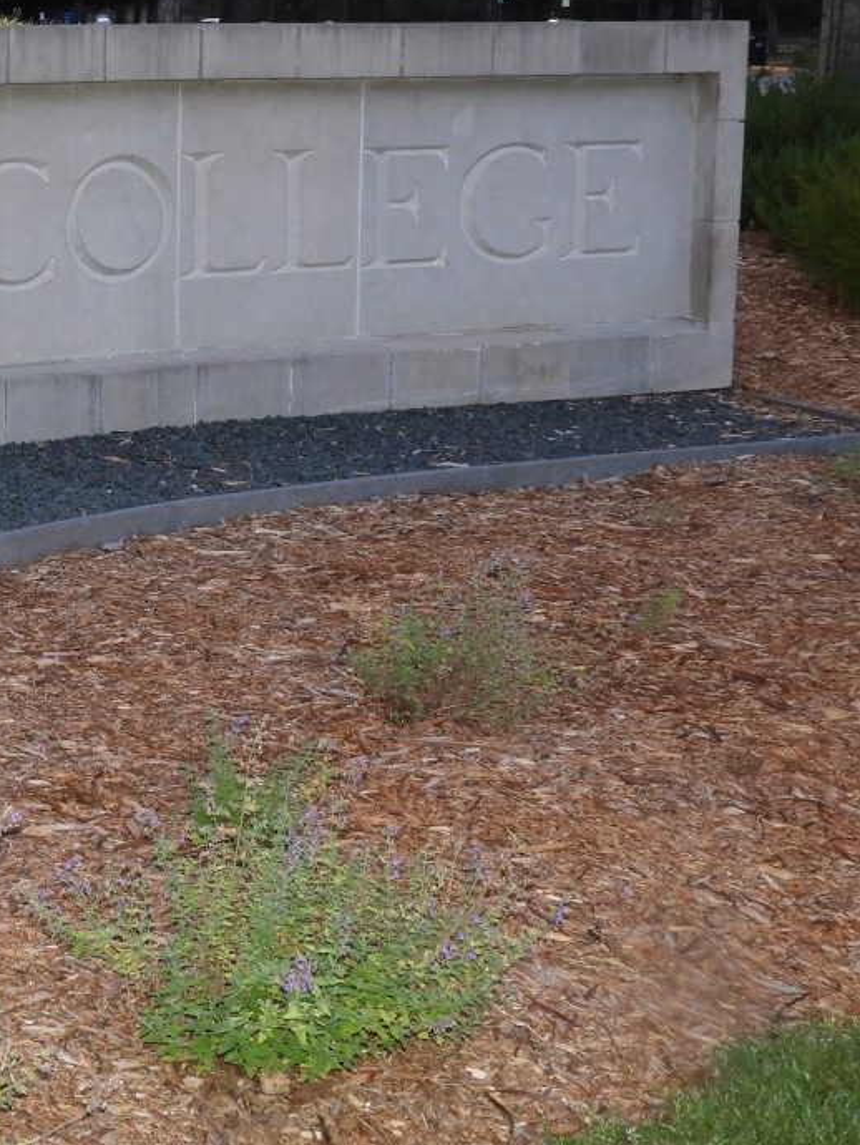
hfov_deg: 19.4
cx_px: -68
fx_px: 2417
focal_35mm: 73
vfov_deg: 26.5
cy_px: 395
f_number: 3.8
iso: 250
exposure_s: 1/30
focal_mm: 6.3
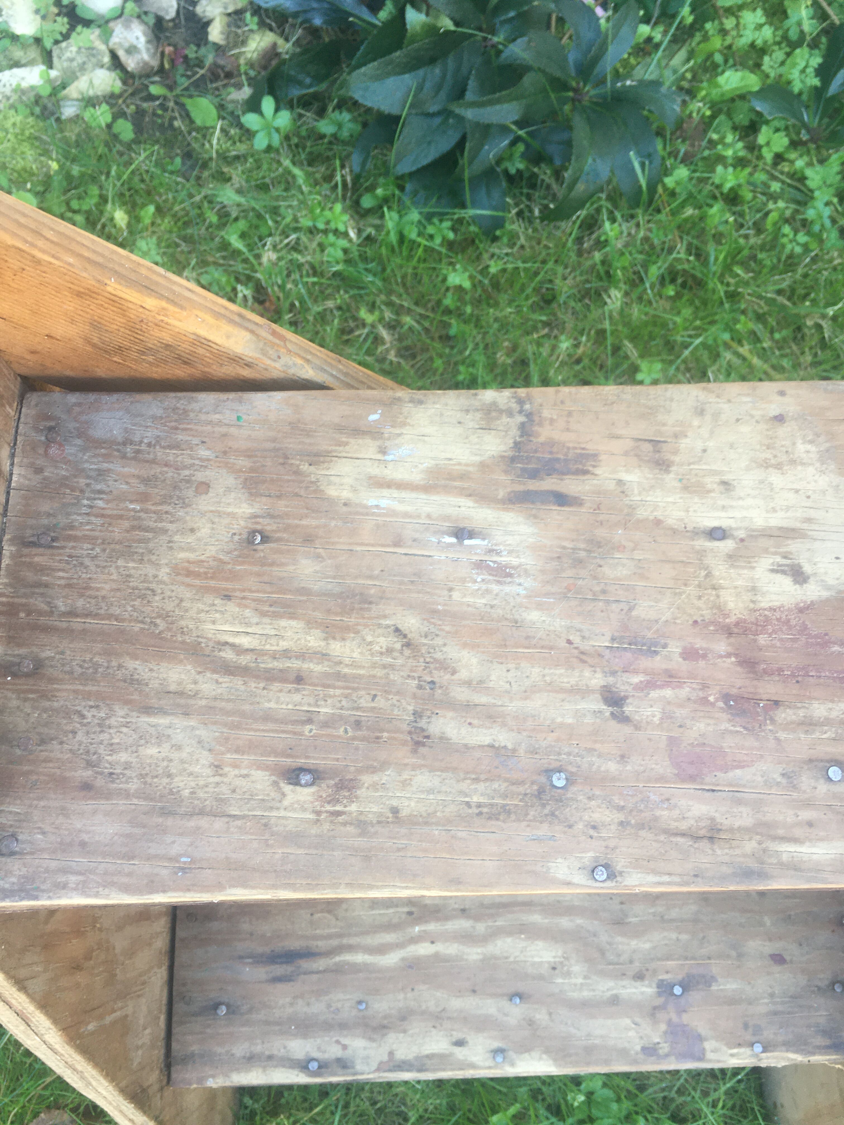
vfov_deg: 61.7
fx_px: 943
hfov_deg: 48.2
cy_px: 562
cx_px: 422
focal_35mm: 29
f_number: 2.2
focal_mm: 4.15
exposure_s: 1/50
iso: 32
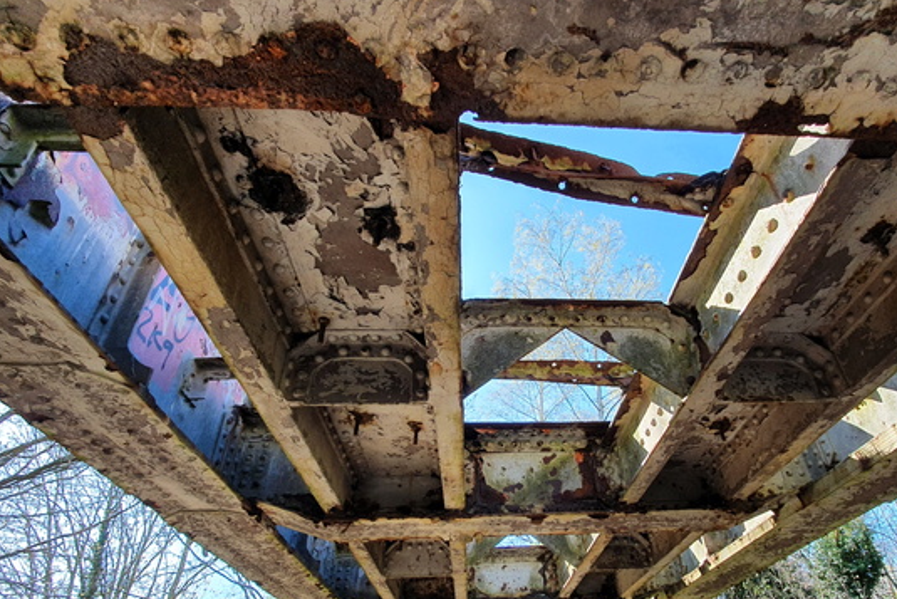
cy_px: 393
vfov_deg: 60.7
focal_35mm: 20
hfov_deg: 83.5
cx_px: 510
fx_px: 498
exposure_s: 1/250
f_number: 2.2
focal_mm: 1.8
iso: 50
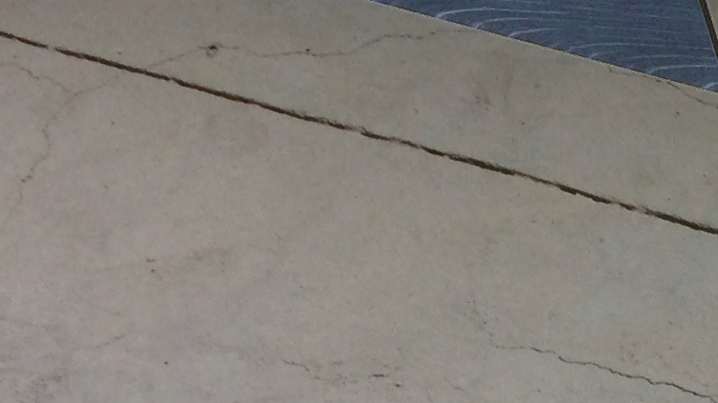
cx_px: 1297
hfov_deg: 13.9
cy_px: 562
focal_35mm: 137
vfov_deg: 8.7
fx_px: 2607
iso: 50
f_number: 2.2
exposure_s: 1/120
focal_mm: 4.15
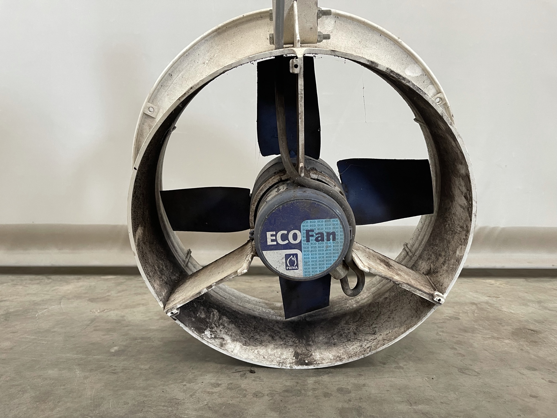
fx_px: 418
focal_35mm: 26
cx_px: 278
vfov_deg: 53.1
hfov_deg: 67.3
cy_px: 209
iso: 160
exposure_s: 1/60
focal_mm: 5.1
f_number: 1.6
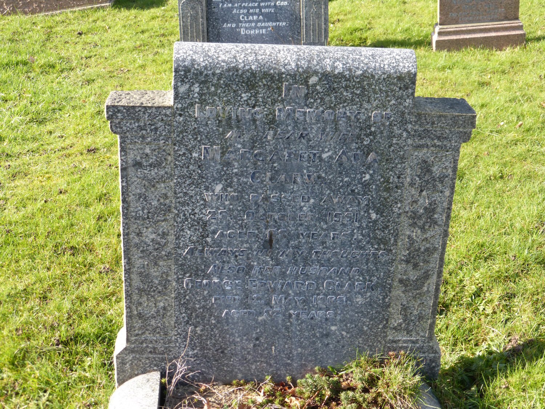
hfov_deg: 36.2
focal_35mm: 53
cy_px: 204
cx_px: 272
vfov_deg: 27.5
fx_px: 834
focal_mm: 9
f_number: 4.4
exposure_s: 1/160
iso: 100
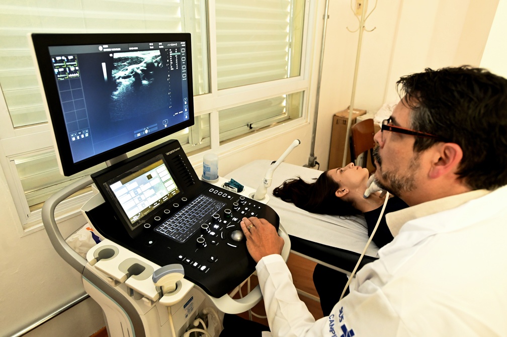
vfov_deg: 53.0
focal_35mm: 24
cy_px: 168
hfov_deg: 73.8
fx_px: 338
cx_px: 254
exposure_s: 1/15
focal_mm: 24
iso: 8000
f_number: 4
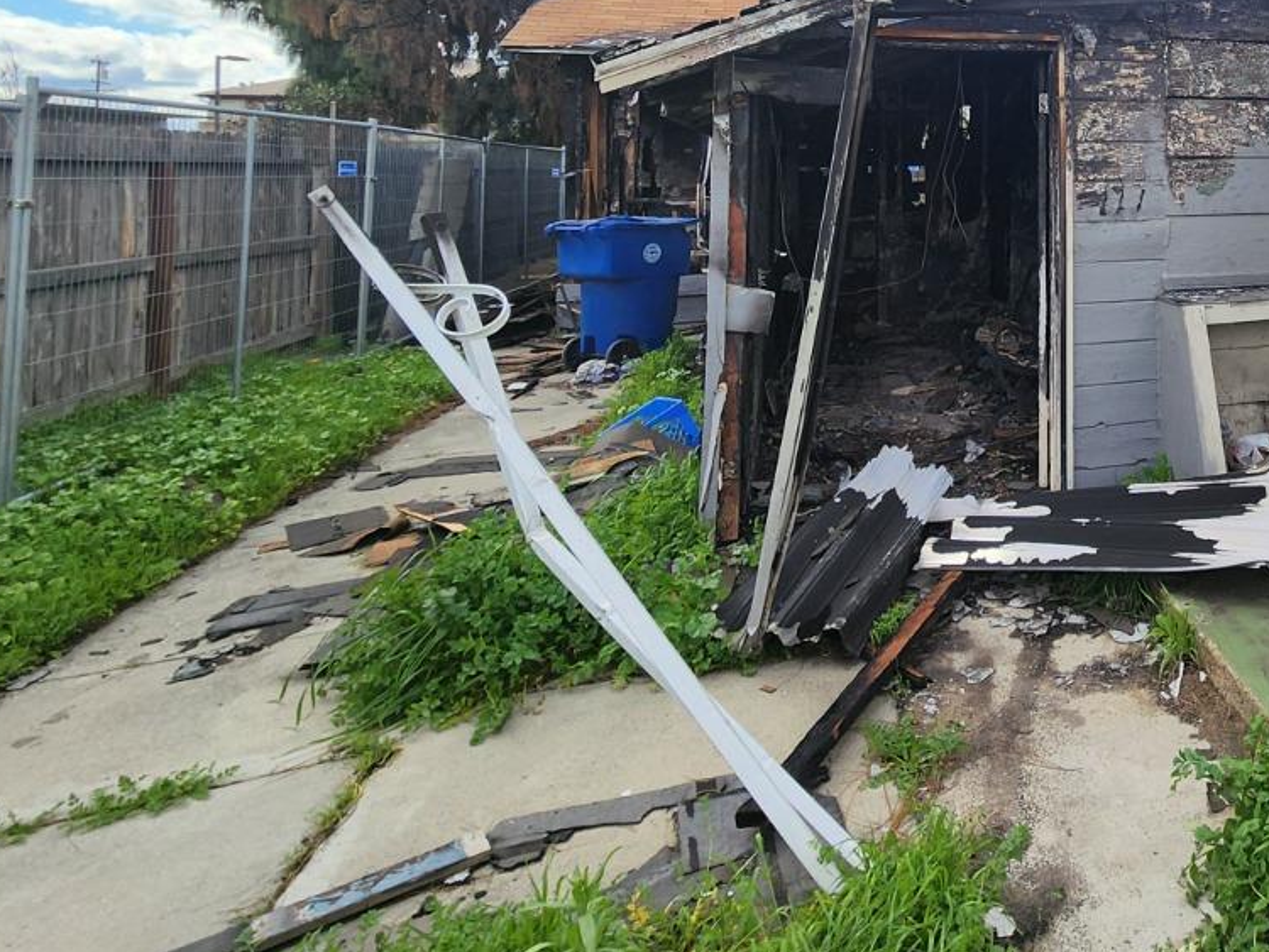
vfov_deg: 48.5
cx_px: 1193
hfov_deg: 55.9
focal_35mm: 26
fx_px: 953
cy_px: 126
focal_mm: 2.2
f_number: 2.2
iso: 50
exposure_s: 1/1215
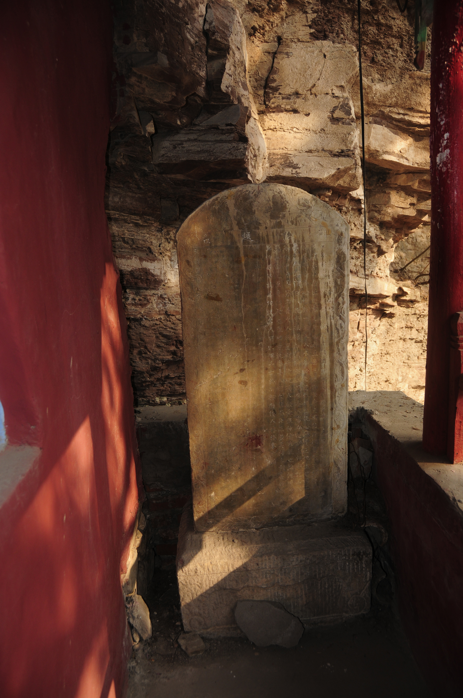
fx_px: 580
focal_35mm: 30
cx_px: 232
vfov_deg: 62.0
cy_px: 349
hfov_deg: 43.5
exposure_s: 1/250
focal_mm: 20
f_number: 4
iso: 200
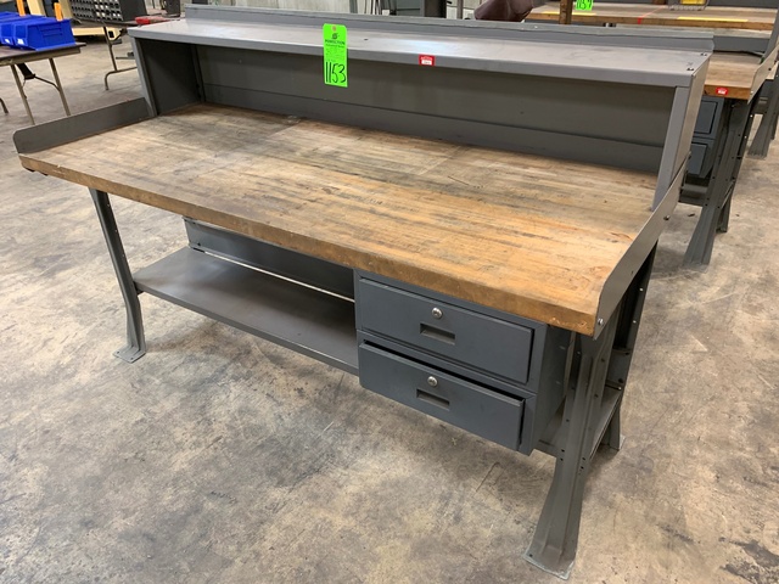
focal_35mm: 26
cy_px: 292
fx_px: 585
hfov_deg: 67.3
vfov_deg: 53.1
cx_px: 390
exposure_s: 1/60
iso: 200
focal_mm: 4.25
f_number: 1.8
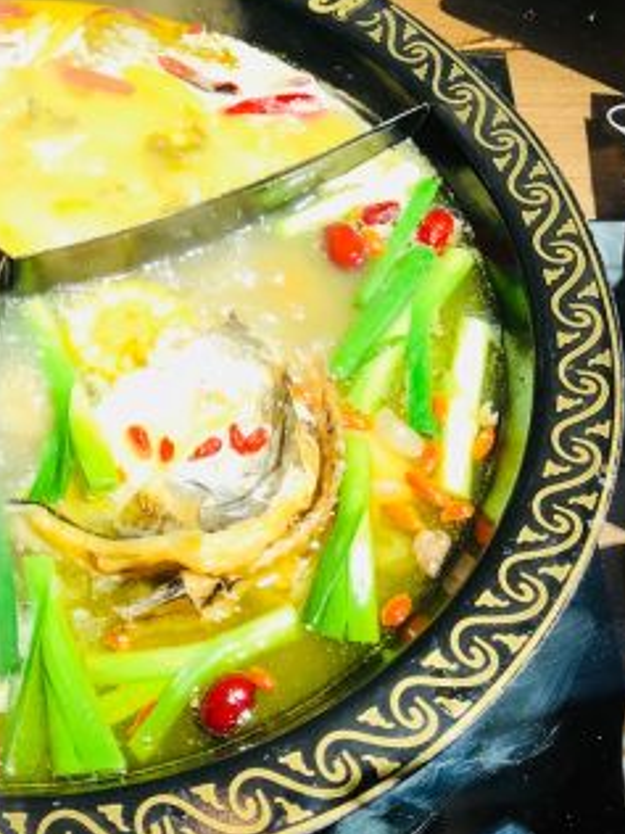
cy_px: 214
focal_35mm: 62
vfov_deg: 30.7
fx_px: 1493
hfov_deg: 22.8
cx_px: 7
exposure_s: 1/25
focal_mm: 3.99
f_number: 1.8
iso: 40
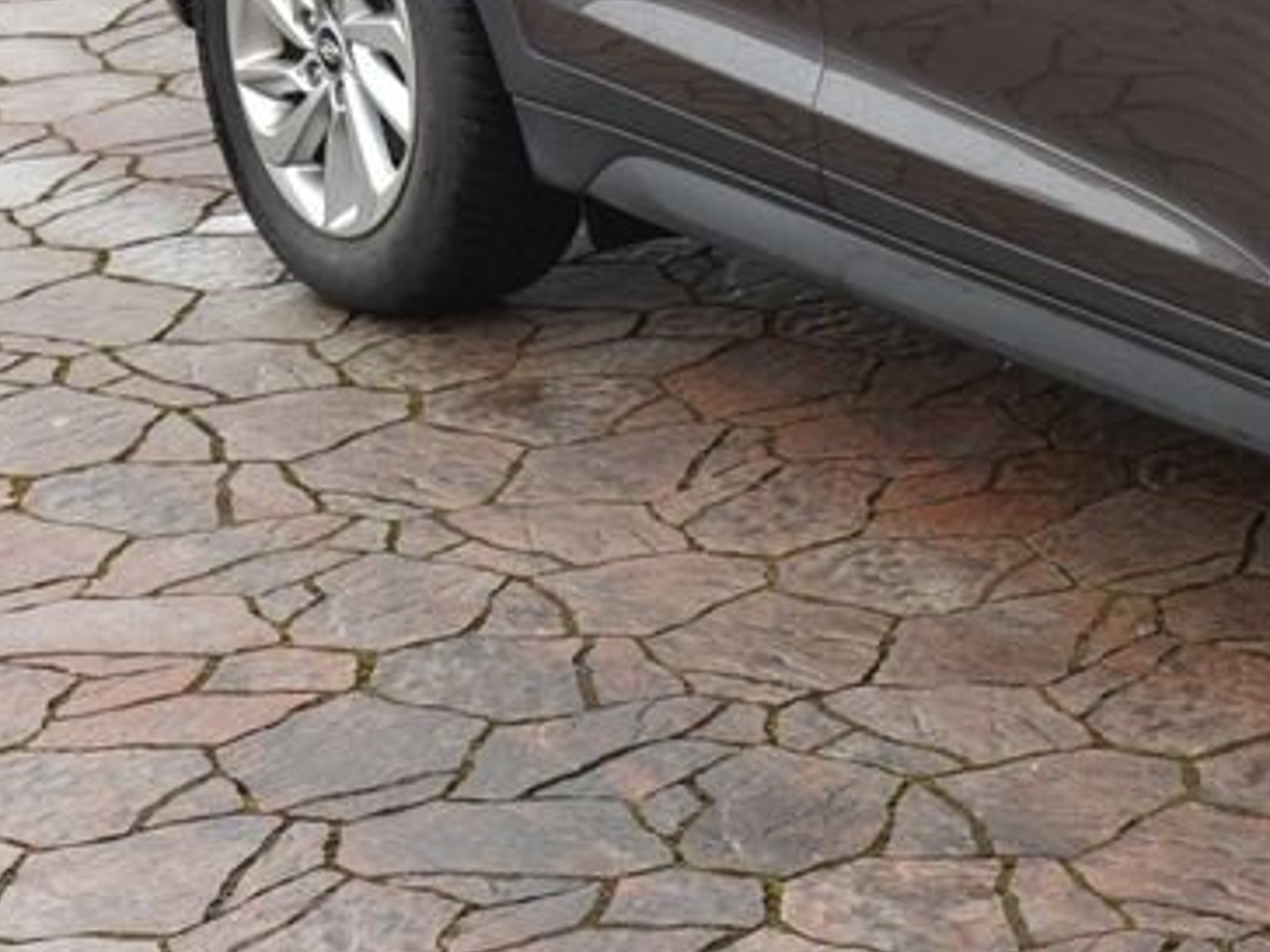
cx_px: 1772
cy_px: 24
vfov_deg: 8.8
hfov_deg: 11.4
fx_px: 6164
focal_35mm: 168
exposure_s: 1/160
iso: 500
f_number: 6.3
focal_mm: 62
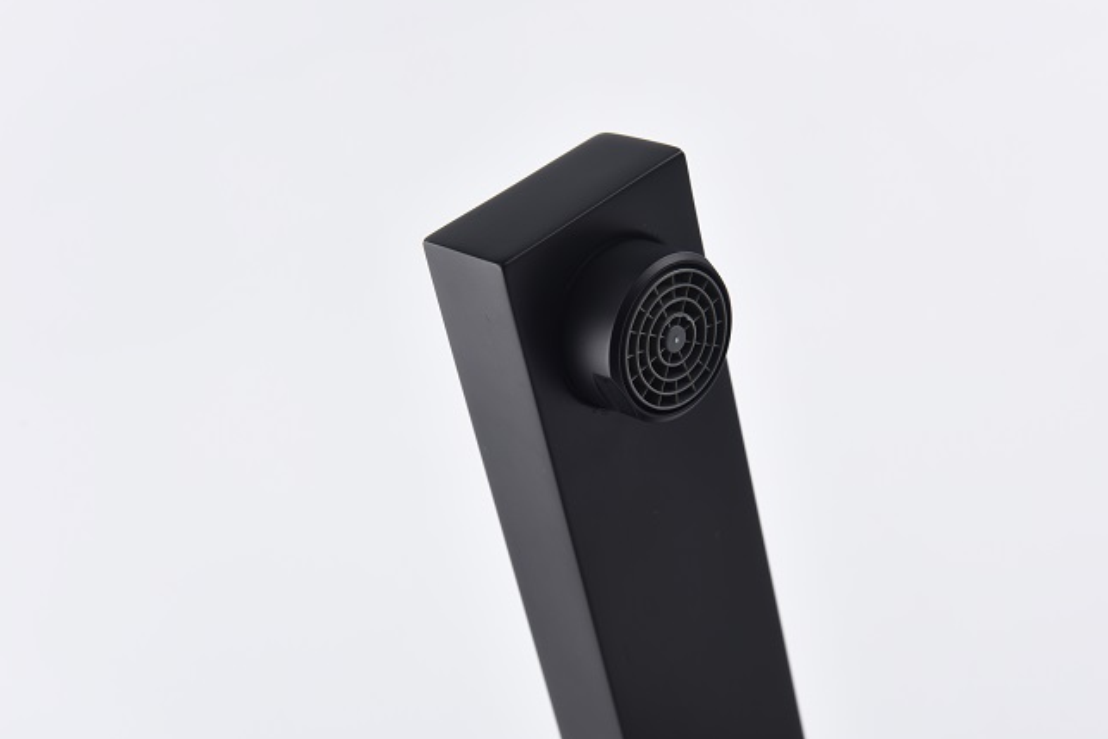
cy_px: 393
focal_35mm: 70
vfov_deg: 19.5
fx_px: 2155
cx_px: 631
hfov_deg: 28.8
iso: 100
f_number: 10
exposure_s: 1/125
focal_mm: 60
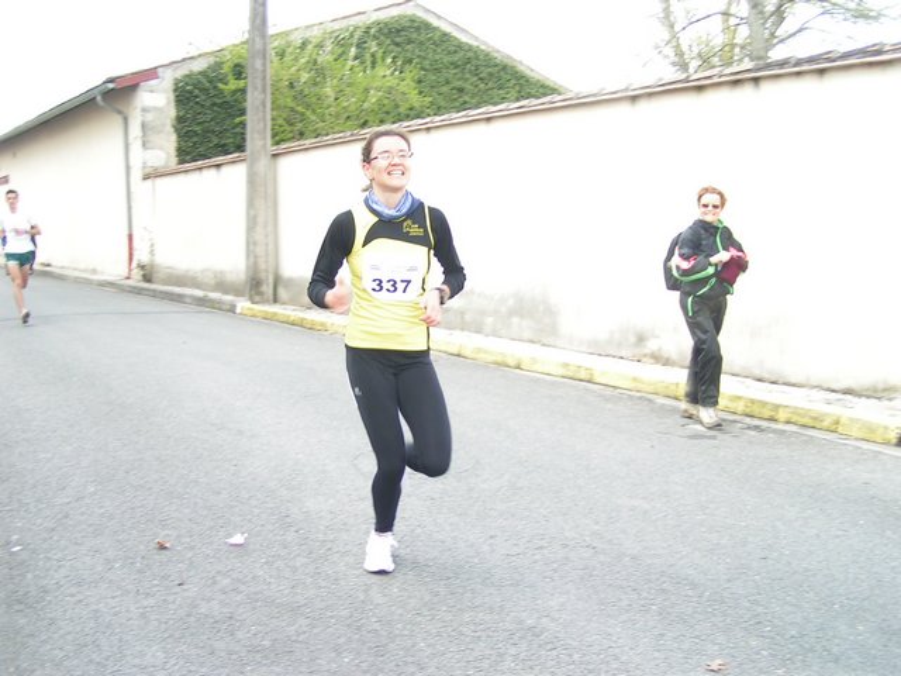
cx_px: 450
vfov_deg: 37.7
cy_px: 338
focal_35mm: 38
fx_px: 989
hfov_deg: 49.0
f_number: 2.8
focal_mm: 5.8
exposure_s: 1/100
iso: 50
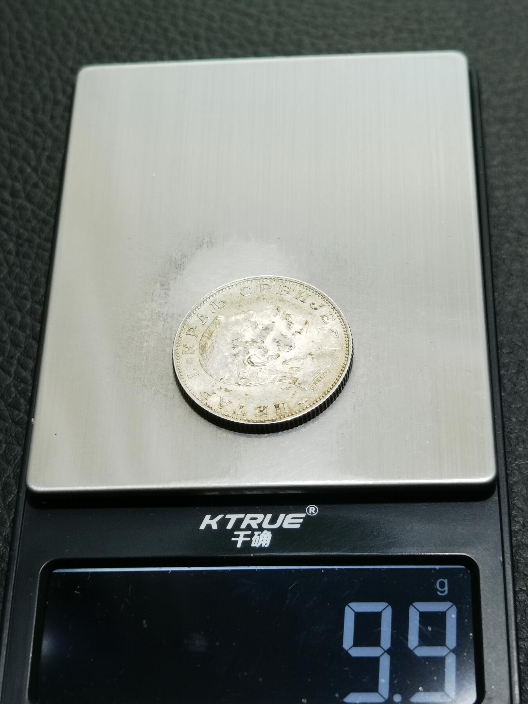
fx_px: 1363
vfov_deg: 29.0
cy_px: 352
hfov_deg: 21.9
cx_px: 264
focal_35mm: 67
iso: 100
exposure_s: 1/100
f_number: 1.9
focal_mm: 6.67
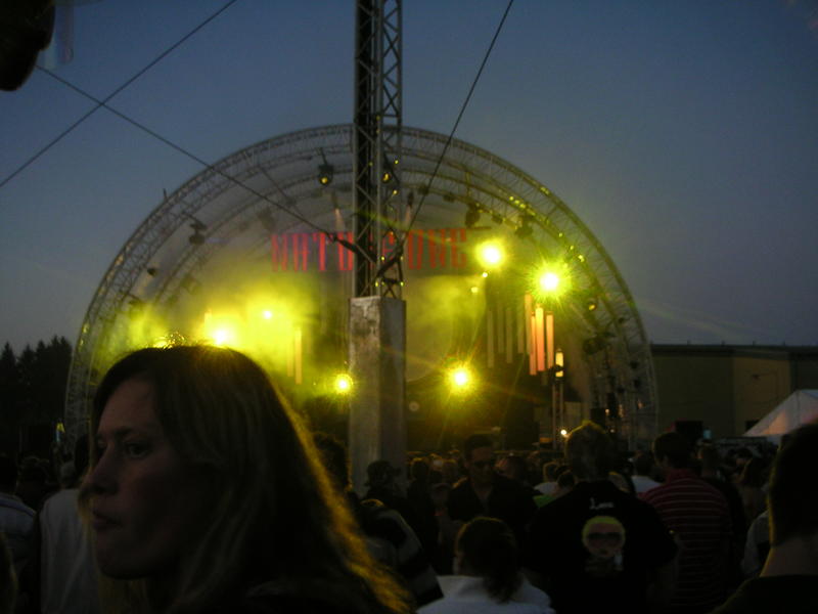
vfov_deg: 37.7
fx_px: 898
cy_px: 307
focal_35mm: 38
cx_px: 409
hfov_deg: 49.0
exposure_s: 1/20
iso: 100
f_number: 2.8
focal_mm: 6
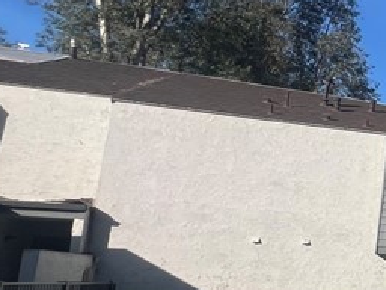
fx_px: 580
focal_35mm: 52
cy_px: 210
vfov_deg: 27.7
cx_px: 752
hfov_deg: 20.1
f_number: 1.8
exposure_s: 1/2874
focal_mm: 1.57
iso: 32
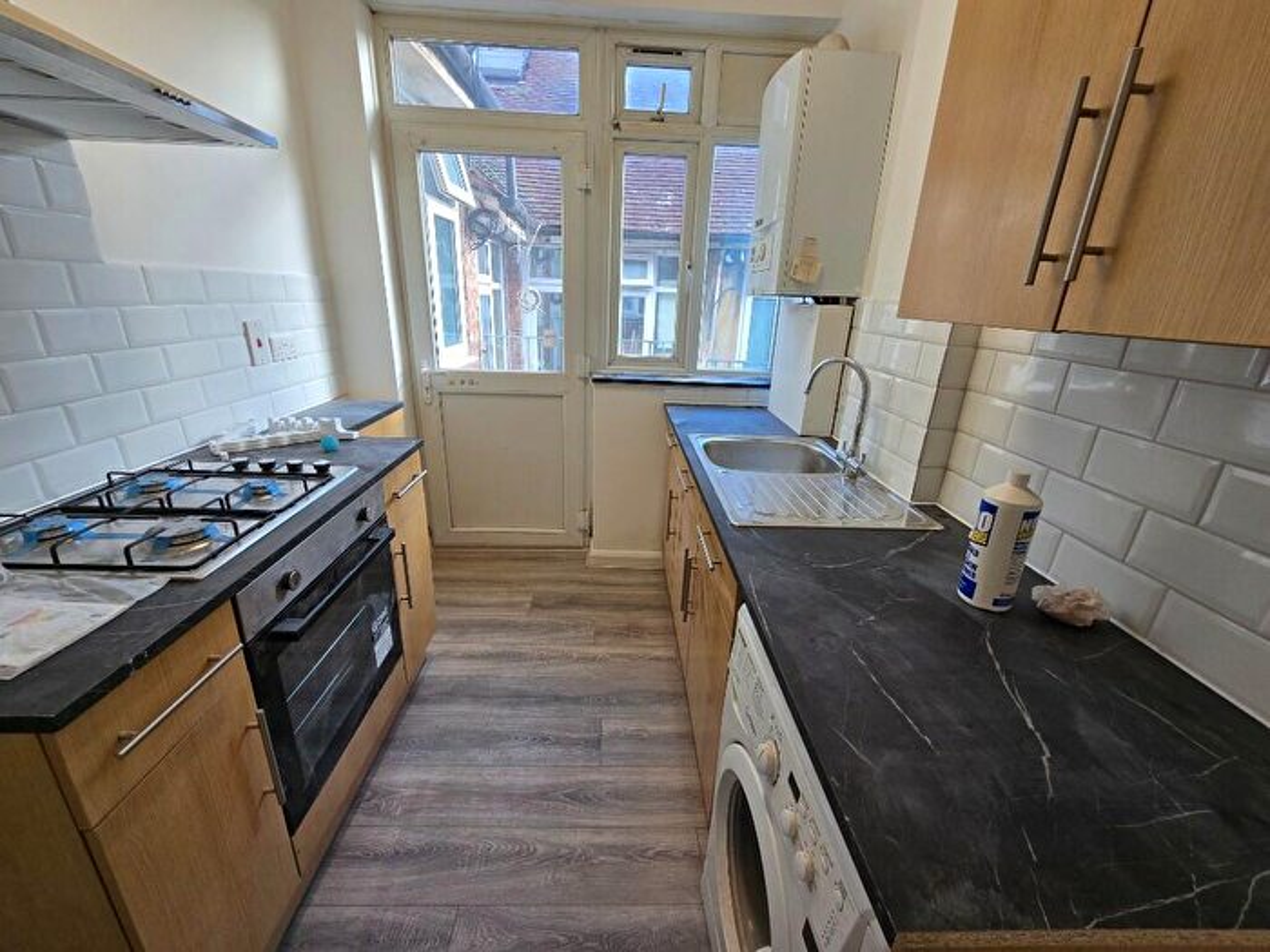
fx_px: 477
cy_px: 476
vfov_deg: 89.9
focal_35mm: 13
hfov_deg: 106.2
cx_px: 635
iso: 64
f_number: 2.2
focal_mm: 2.2
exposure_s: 1/100
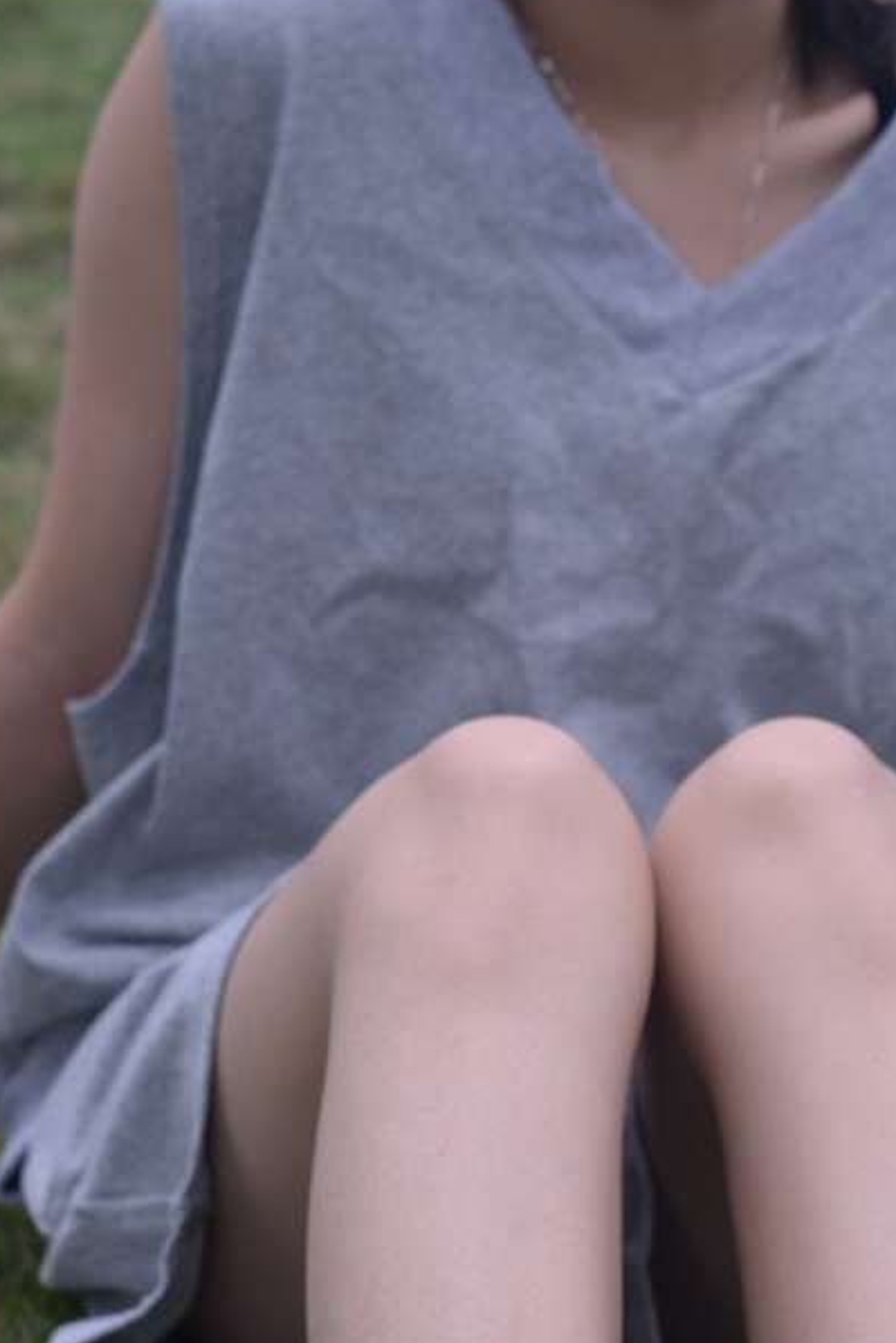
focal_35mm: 114
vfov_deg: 17.9
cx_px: 746
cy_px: 864
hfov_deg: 12.0
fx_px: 4253
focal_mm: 35
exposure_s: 1/500
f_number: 5
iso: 400
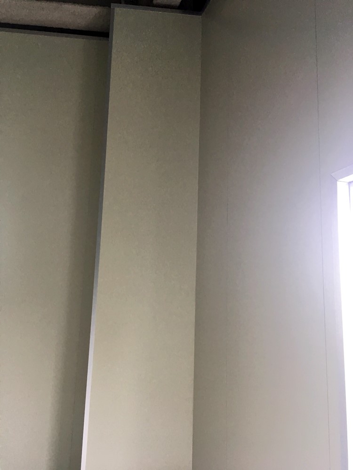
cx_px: 176
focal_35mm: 29
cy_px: 235
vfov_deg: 61.7
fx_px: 394
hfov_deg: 48.2
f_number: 2.2
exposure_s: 1/30
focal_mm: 4.15
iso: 32
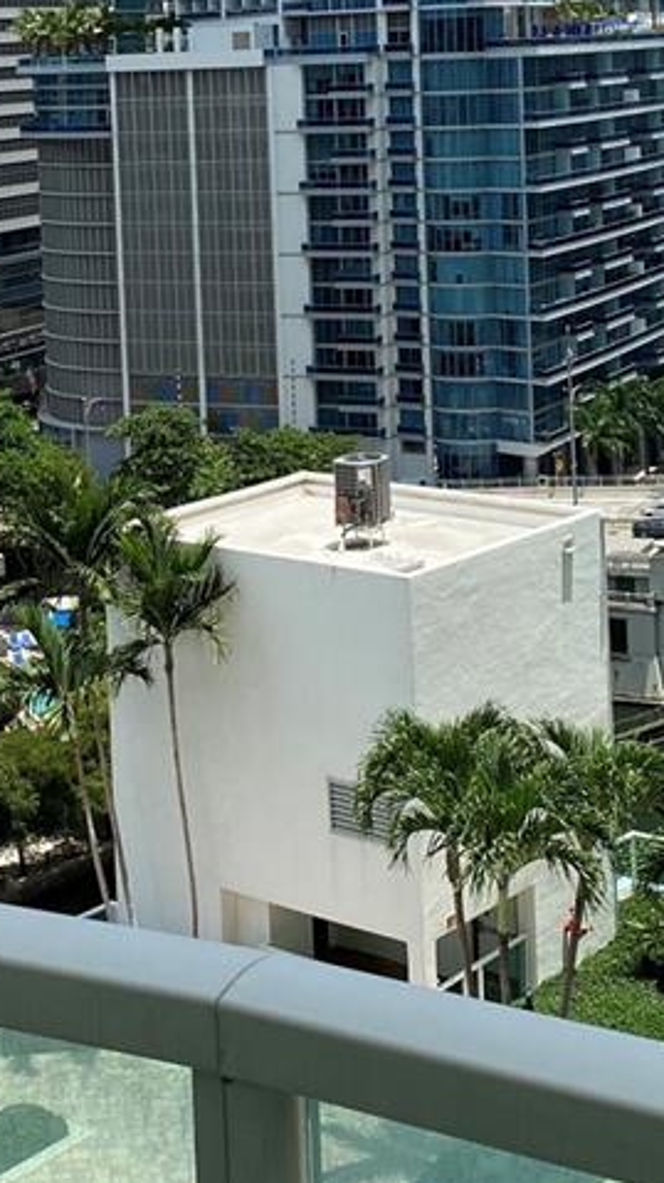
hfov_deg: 16.9
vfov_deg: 28.8
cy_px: 170
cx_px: 244
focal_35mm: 71
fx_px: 2225
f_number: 1.8
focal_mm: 4.25
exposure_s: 1/2268
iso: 32
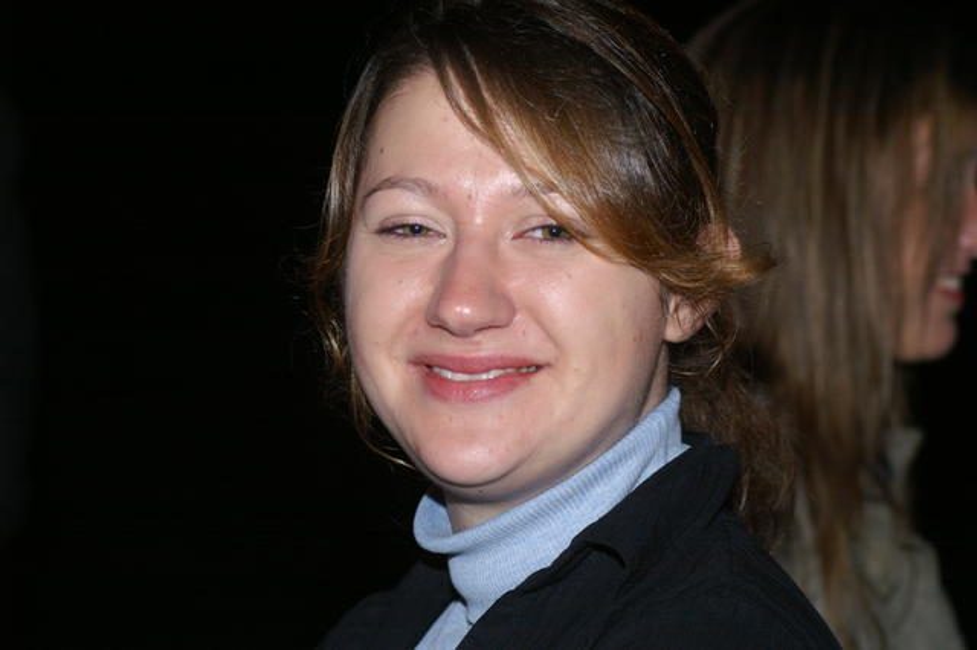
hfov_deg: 17.1
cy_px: 325
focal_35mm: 120
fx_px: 3255
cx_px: 488
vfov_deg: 11.4
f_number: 5.6
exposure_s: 1/60
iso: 400
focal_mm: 80
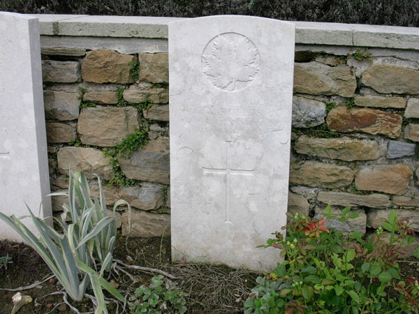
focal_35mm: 45
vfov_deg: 32.2
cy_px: 157
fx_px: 545
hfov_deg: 42.1
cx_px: 210
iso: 70
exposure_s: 1/242
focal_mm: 6.7
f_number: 5.8
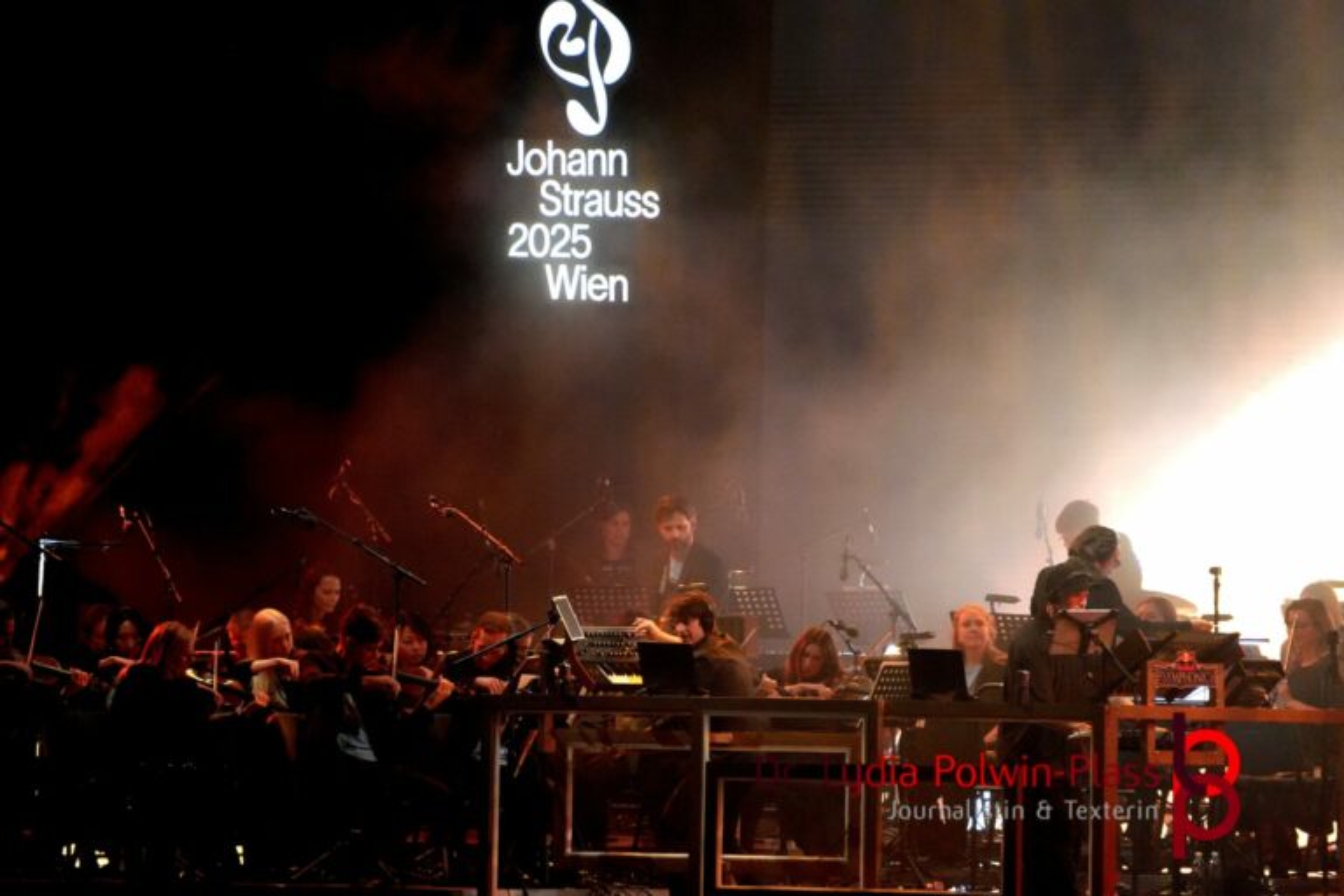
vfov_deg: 3.1
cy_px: 448
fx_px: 16799
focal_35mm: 450
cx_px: 672
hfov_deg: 4.6
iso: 6400
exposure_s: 1/200
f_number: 6.3
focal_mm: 300
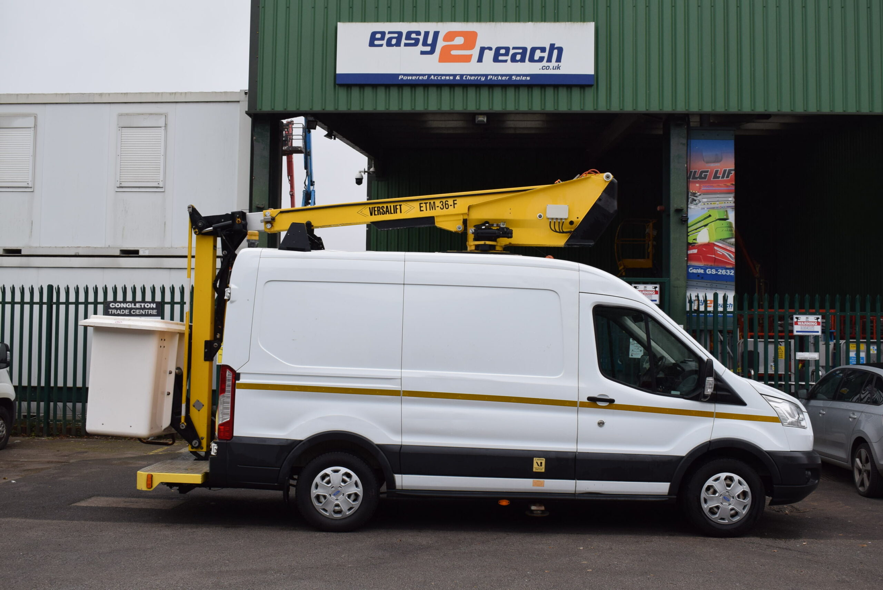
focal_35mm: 39
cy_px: 295
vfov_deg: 34.3
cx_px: 442
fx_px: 957
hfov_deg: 49.5
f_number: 7.1
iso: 400
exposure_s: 1/200
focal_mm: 26
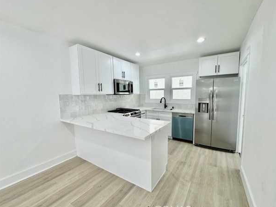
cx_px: 146
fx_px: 120
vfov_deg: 81.8
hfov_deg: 98.0
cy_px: 106
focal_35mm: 15
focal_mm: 2.22
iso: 64
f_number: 2.2
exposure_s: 1/120
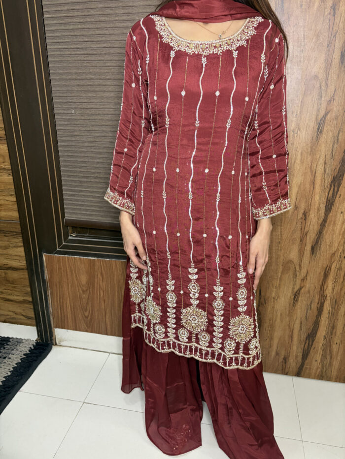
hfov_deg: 53.1
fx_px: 345
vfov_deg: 67.3
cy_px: 230
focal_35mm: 26
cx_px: 172
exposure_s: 1/50
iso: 250
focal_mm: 5.96
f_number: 1.6
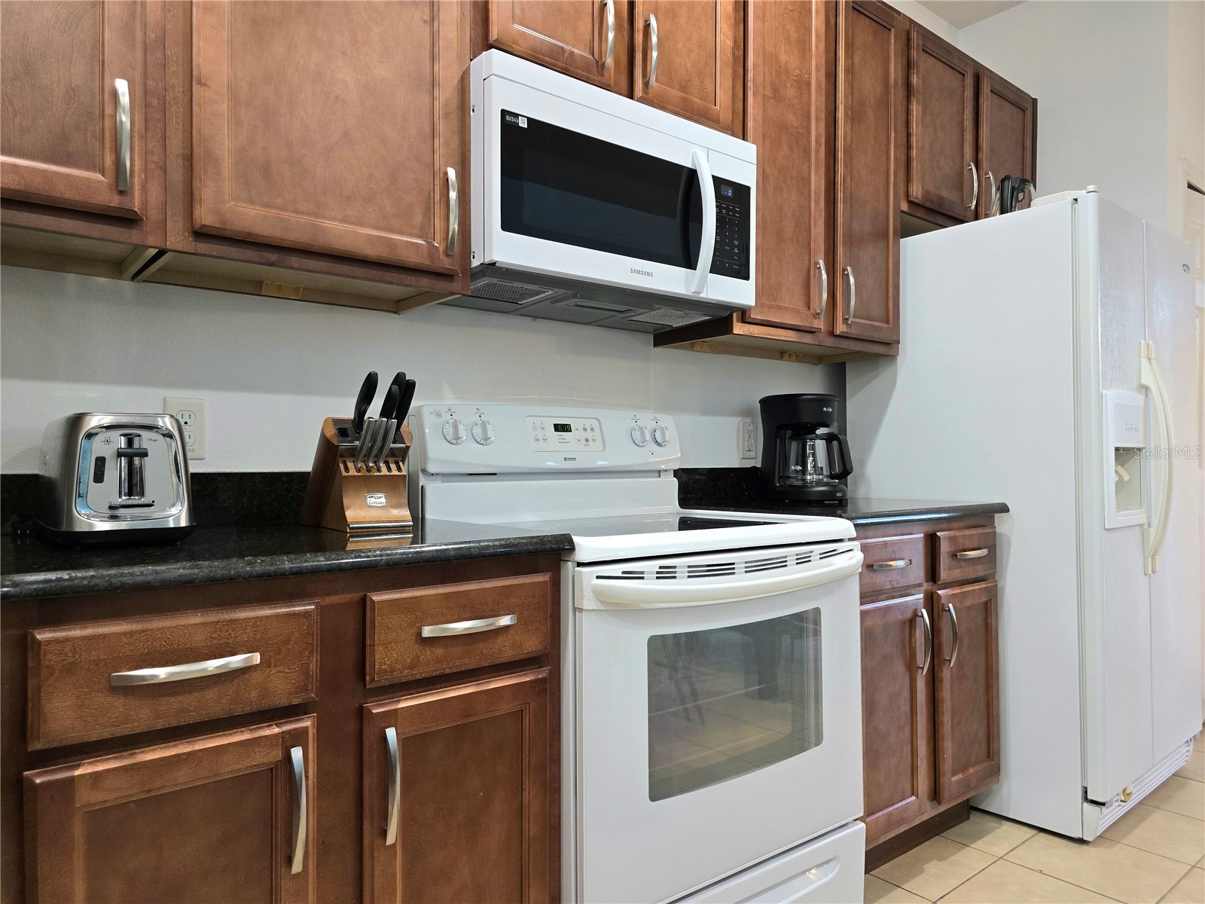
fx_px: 801
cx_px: 602
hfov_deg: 73.9
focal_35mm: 23
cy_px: 452
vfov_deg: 58.9
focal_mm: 6.3
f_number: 1.7
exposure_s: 1/120
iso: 320
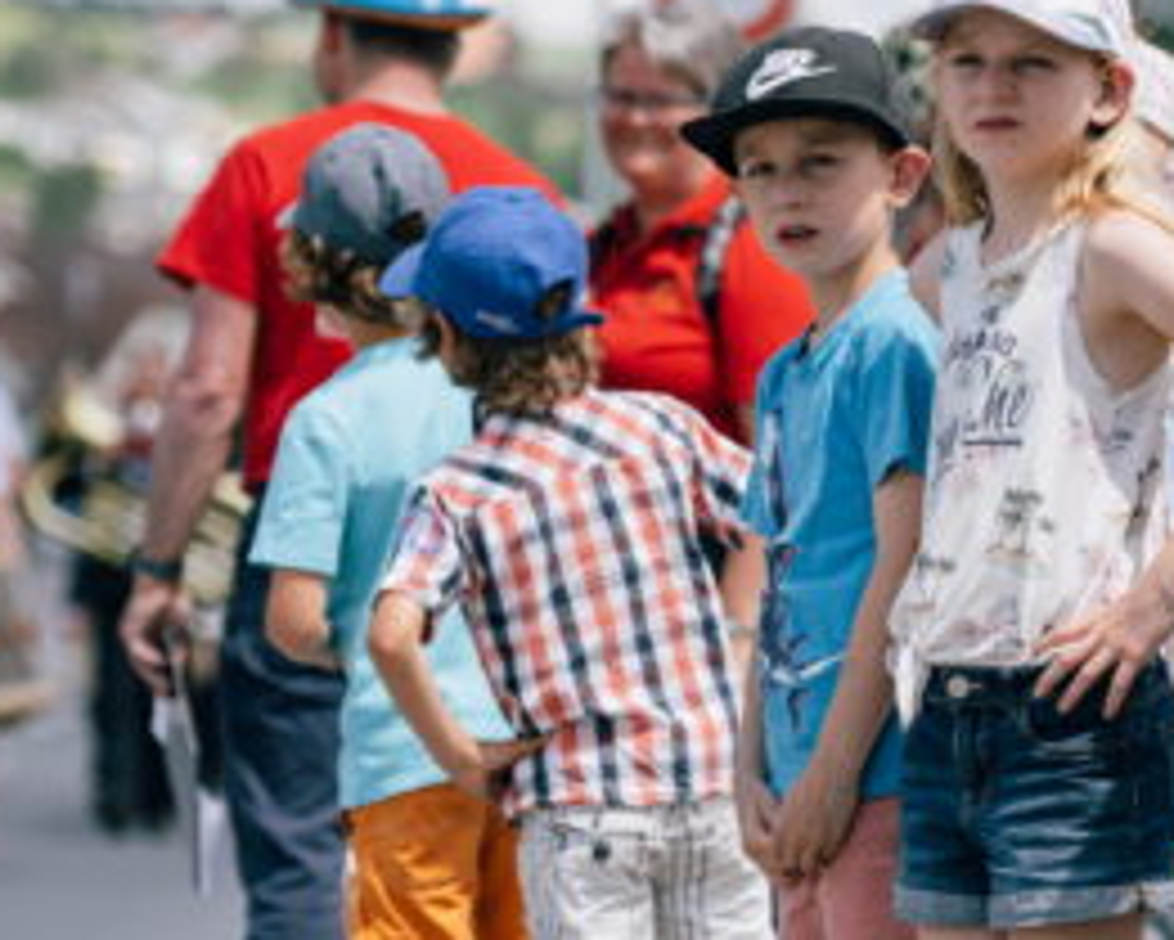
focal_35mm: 238
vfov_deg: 6.5
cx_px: 823
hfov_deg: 8.1
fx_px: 8273
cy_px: 733
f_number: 2.8
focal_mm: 102
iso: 100
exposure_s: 1/2000
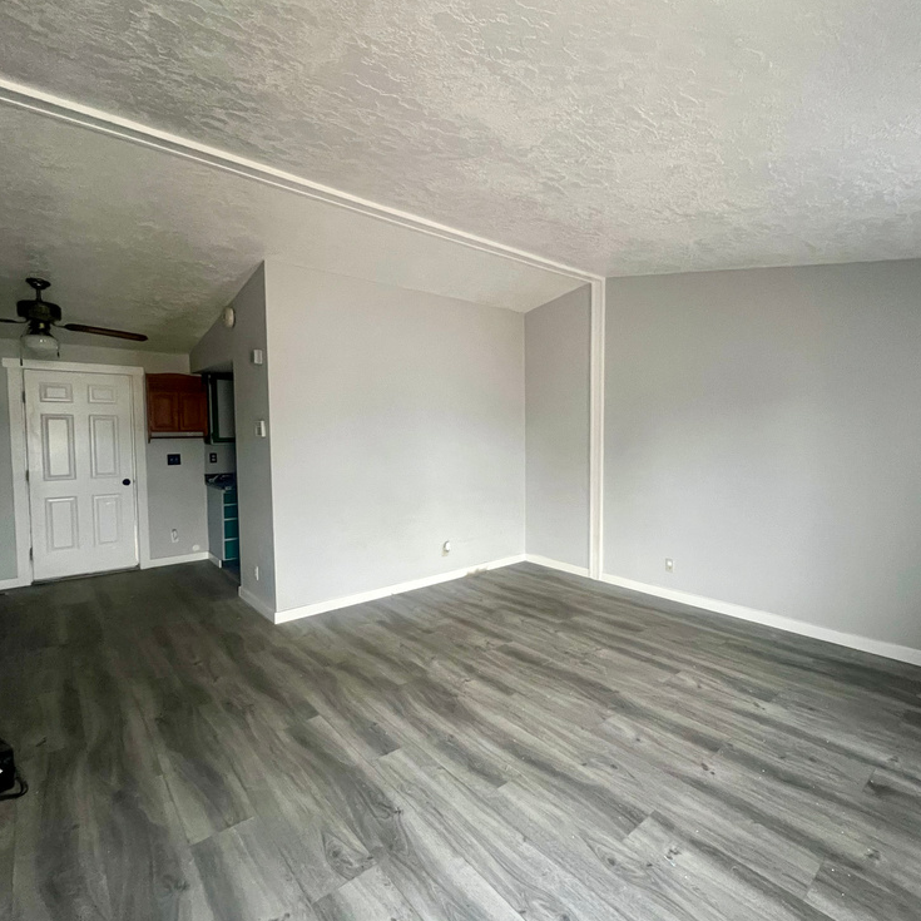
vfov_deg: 87.4
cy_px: 456
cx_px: 509
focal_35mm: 16
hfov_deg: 87.1
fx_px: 482
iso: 800
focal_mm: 1.57
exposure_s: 1/60
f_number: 1.8
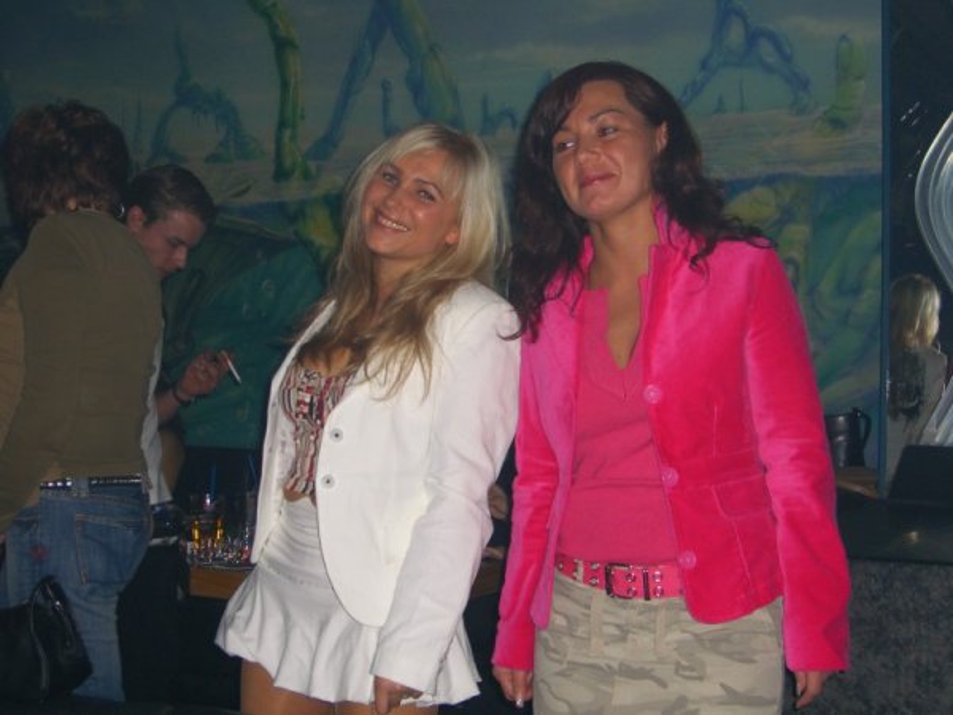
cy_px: 358
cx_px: 476
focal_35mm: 57
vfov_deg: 25.7
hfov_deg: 33.8
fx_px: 1569
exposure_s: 1/60
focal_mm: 11.8
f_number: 3.6
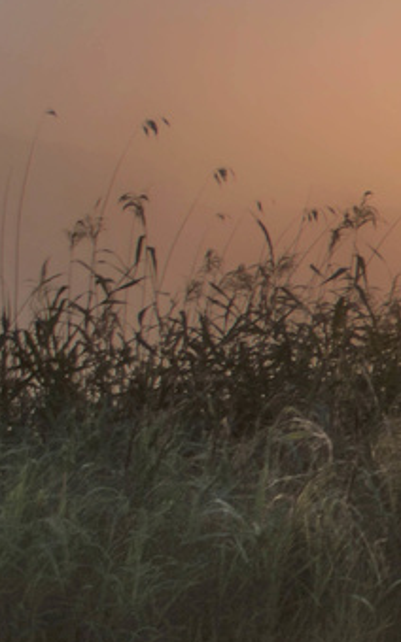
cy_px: 462
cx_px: 984
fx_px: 2207
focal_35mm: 126
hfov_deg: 9.2
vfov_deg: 16.5
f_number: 4
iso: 100
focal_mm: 20
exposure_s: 1/2500
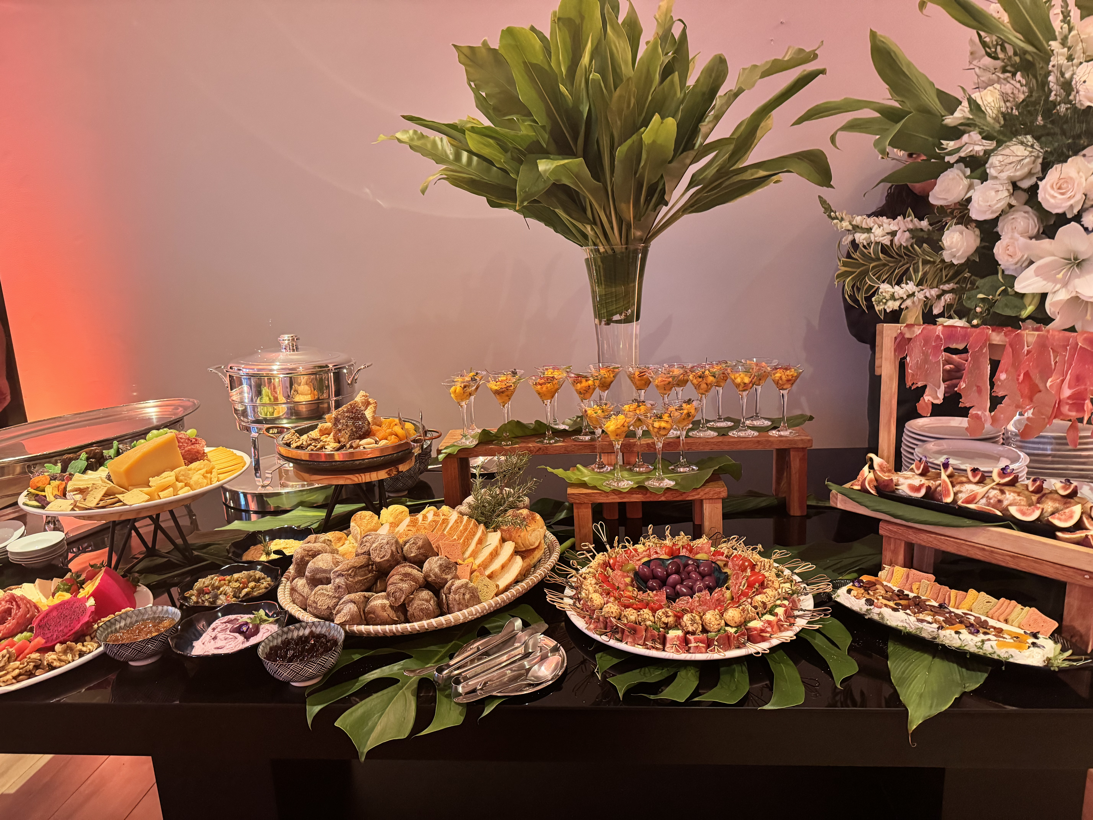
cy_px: 410
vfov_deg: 56.8
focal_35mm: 24
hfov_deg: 71.6
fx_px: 758
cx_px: 546
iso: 800
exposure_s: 1/60
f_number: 1.78
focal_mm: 6.76
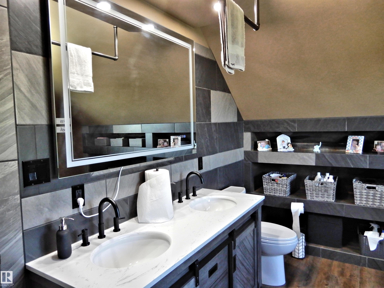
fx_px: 266
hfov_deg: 71.6
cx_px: 192
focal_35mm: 24
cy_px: 144
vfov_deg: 56.8
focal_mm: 4.3
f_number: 3.4
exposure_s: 1/30
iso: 280
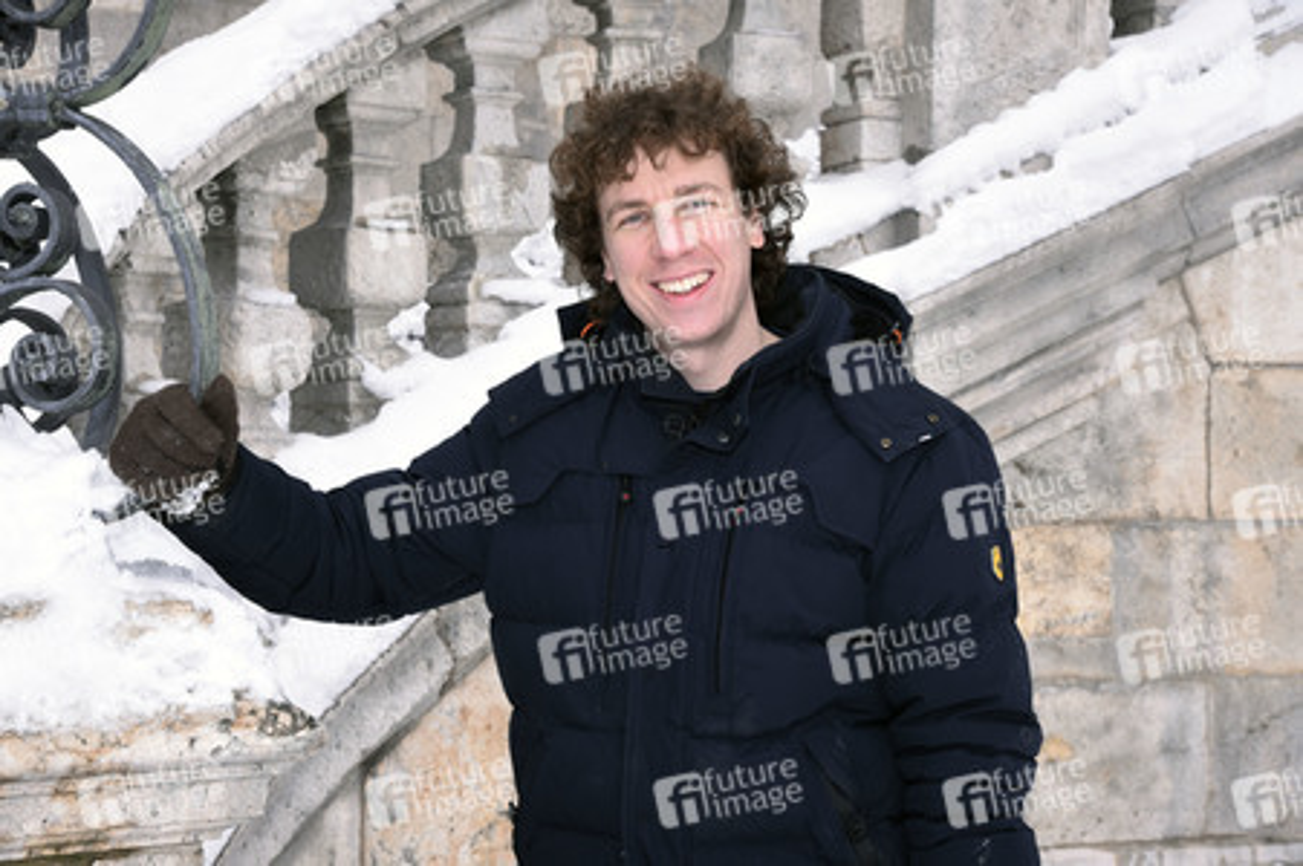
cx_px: 652
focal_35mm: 62
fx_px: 2242
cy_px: 433
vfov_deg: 21.9
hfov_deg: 32.4
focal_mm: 62
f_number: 10
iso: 500
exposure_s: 1/160
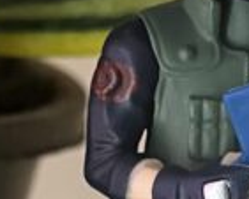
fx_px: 885
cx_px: 192
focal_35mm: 120
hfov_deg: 15.9
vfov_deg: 12.7
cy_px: 195
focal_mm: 5.1
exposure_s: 1/60
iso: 400
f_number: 1.6
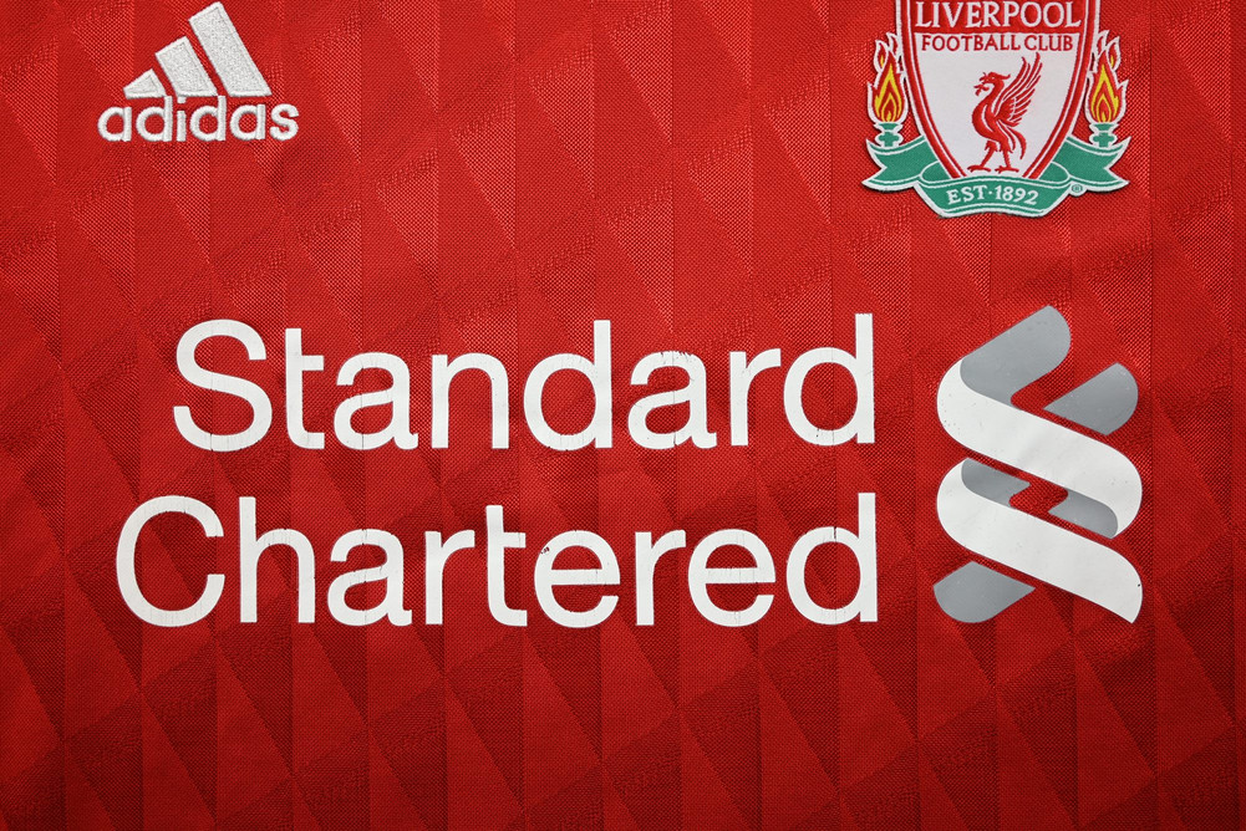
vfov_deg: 43.0
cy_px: 416
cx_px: 623
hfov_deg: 61.1
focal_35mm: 30
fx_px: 1056
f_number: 4.8
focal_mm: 30.5
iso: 200
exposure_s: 1/125
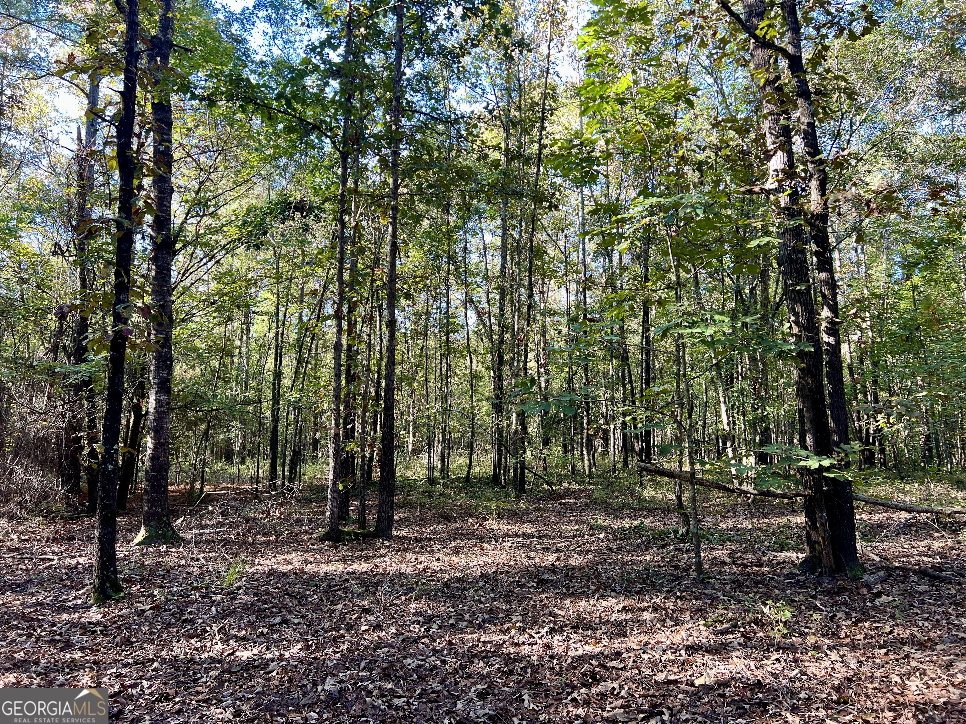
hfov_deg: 67.3
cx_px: 483
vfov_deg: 53.1
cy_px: 362
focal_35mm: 26
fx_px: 726
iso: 64
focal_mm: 5.7
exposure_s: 1/121
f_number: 1.5
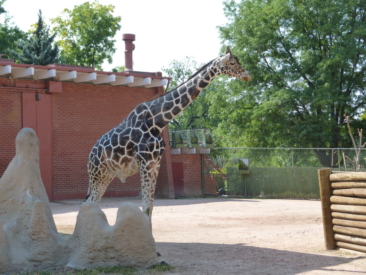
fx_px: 751
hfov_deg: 27.4
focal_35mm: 71
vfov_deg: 20.7
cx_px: 183
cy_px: 138
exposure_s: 1/160
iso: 125
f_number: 4.8
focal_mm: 12.7
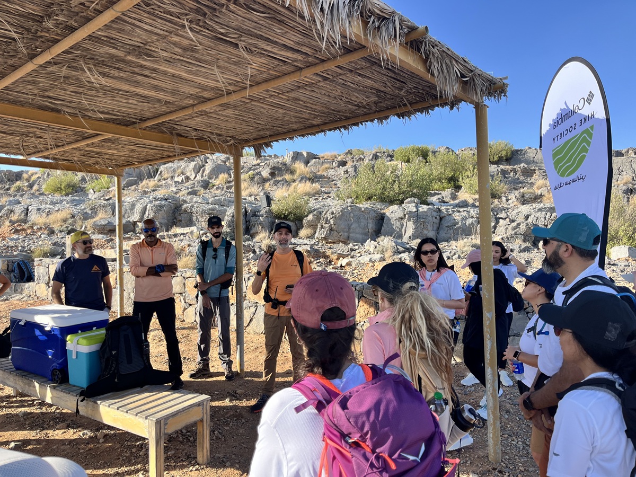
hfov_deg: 67.3
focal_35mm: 26
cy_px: 238
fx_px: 478
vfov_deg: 53.1
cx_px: 318
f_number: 1.6
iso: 50
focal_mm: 5.1
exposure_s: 1/1129
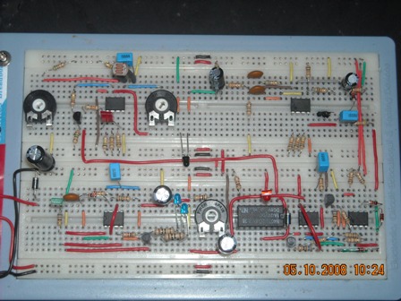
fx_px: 973
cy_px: 150
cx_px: 200
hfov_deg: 23.3
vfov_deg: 17.6
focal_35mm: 84
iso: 200
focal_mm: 13.73
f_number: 4.1
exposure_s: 1/125
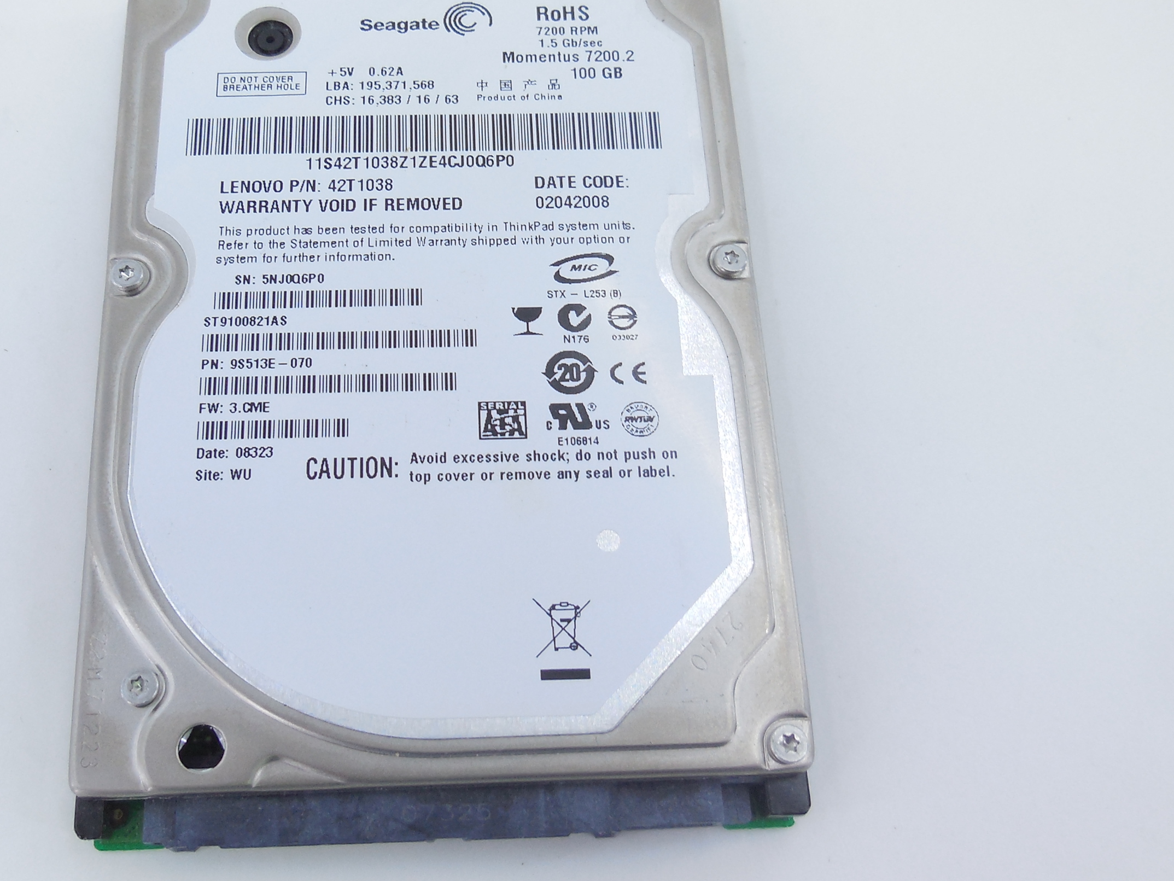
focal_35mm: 38
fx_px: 1289
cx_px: 475
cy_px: 400
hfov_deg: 48.7
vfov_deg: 37.7
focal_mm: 4.5
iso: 125
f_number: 3.1
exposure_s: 1/50
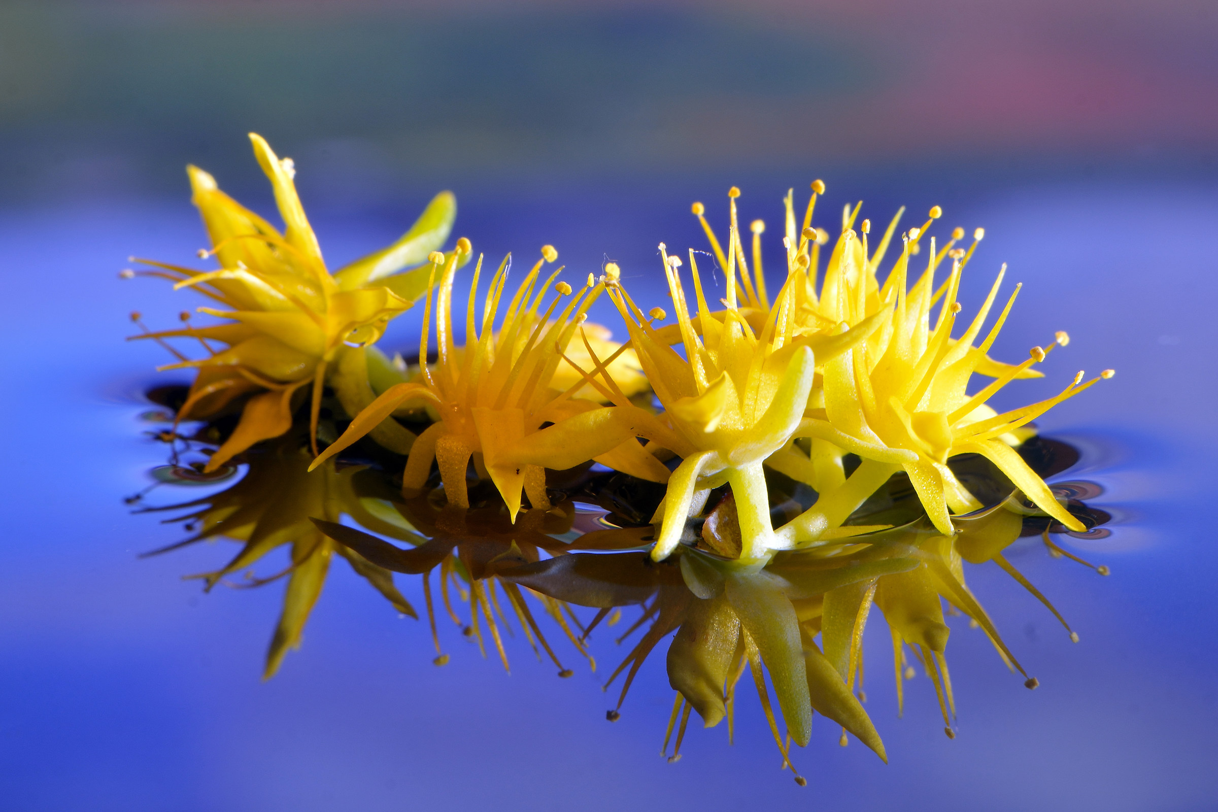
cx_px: 609
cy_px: 406
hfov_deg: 16.1
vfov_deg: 10.8
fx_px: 4313
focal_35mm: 128
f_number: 14
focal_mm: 85
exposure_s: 1.6
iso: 100
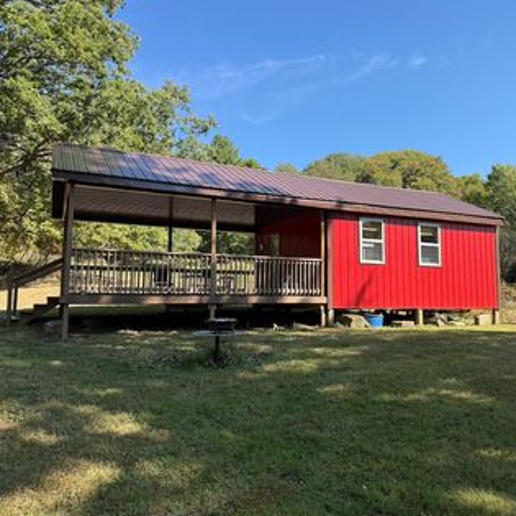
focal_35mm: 29
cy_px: 255
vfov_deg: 55.6
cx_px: 301
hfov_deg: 55.3
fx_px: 489
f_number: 1.78
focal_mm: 6.76
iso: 80
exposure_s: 1/1727
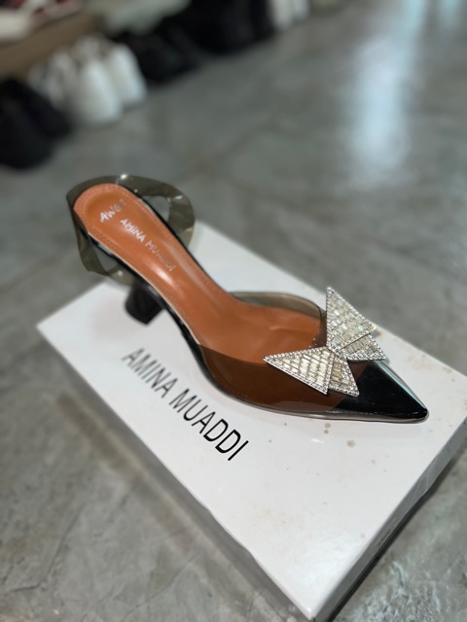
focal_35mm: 26
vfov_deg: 67.3
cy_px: 311
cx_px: 234
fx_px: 468
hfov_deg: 53.1
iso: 32
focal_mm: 5.7
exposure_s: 1/433
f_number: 1.5
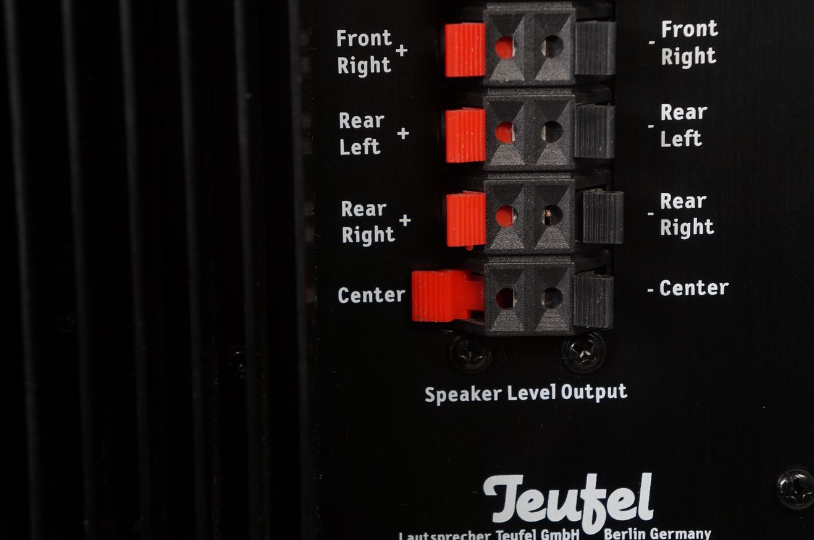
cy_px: 273
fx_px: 1908
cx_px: 413
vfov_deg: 16.1
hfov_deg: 24.1
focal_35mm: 85
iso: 200
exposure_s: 1/20
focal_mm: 55
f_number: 6.3
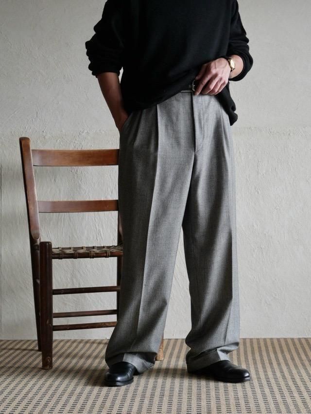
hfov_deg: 20.4
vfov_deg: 27.0
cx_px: 156
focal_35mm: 72
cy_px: 207
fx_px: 862
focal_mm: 36
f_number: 3.9
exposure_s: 1/80
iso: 1600
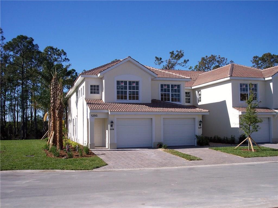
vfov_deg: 36.8
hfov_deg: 47.9
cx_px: 139
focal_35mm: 39
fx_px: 313
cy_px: 104
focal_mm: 8
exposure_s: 1/500
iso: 100
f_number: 5.6
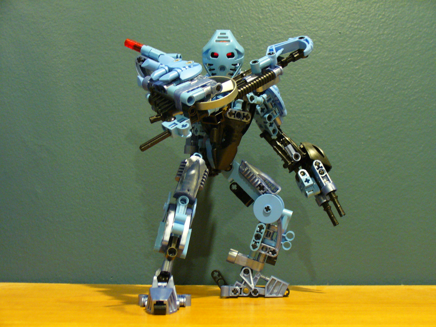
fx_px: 605
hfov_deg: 39.7
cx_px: 218
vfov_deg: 30.3
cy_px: 164
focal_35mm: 48
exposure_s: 1/2.5
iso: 200
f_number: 3
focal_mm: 7.9
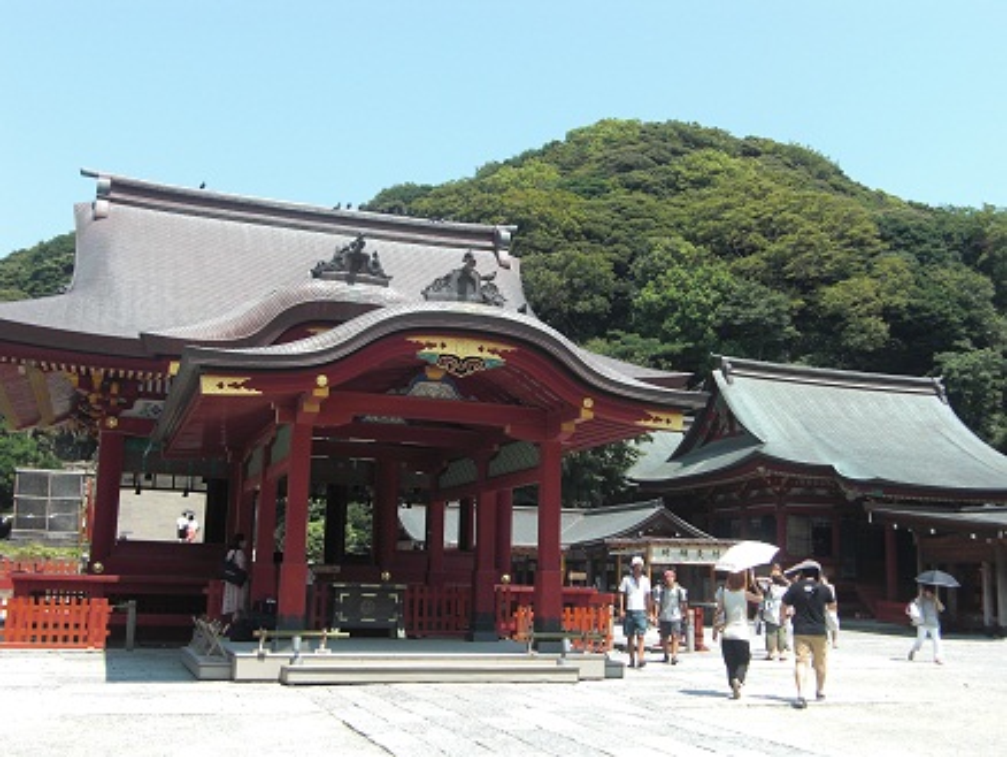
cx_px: 504
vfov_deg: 36.9
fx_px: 1135
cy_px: 378
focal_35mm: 39
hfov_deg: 47.8
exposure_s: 1/400
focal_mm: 6.9
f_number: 3
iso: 50
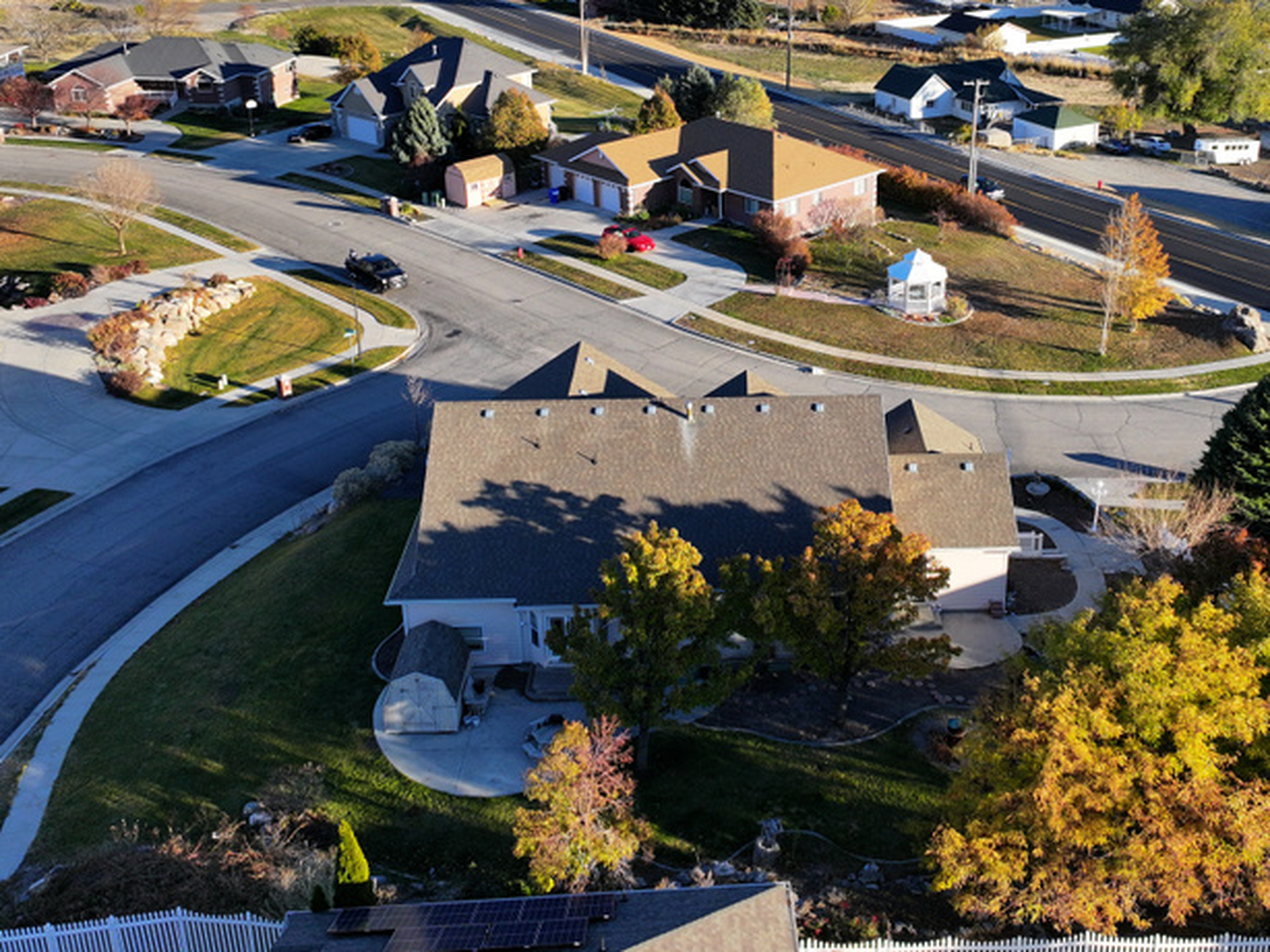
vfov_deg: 35.6
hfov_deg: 46.7
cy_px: 311
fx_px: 1467
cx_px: 726
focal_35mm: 40
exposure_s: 1/1250
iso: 170
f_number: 2.8
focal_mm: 12.29
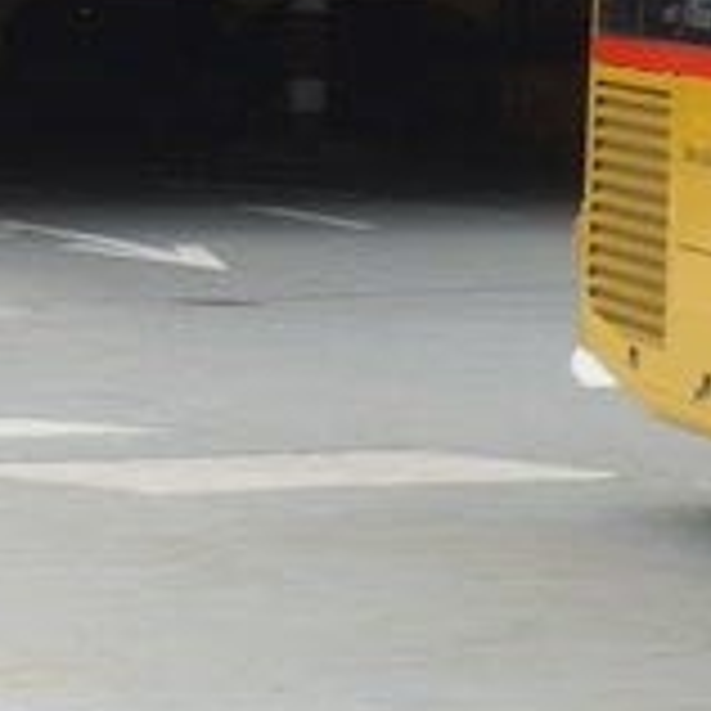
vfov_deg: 5.3
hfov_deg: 5.0
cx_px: 2192
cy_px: -342
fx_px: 7645
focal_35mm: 329
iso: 80
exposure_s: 1/640
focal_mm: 10.1
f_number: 3.2
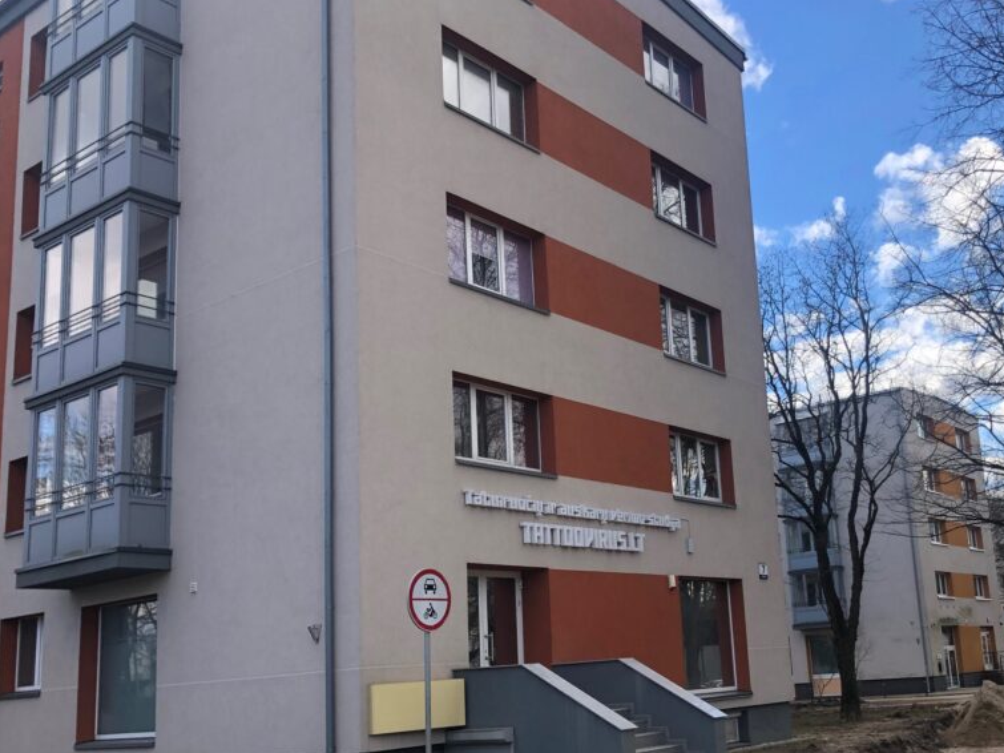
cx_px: 657
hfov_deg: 48.3
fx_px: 1102
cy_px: 458
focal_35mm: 38
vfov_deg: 37.5
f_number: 1.8
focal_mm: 4
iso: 20
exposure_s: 1/813
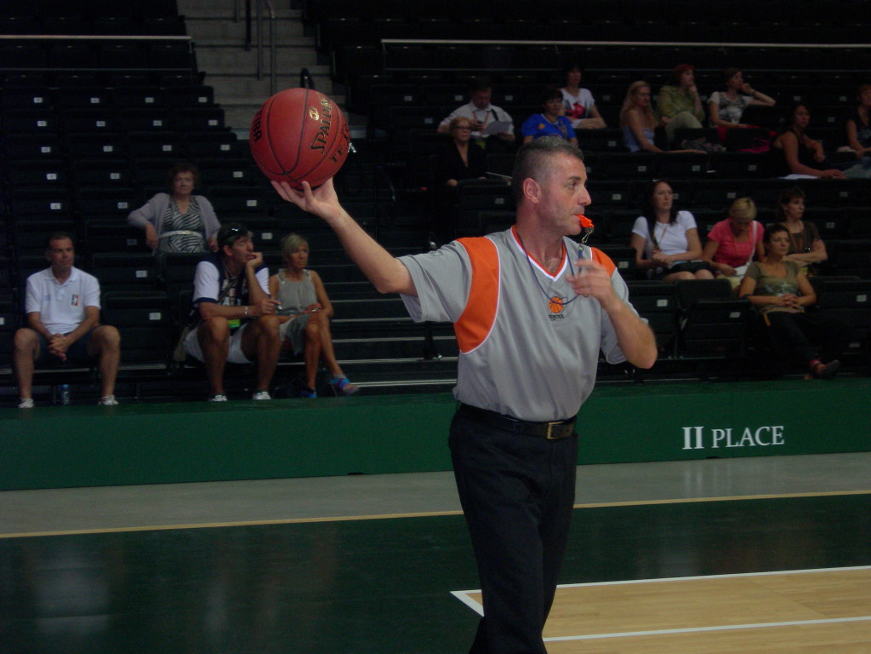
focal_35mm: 82
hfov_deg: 23.8
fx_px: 2063
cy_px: 327
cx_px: 436
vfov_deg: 18.0
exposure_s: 1/60.1
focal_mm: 17
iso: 200
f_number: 4
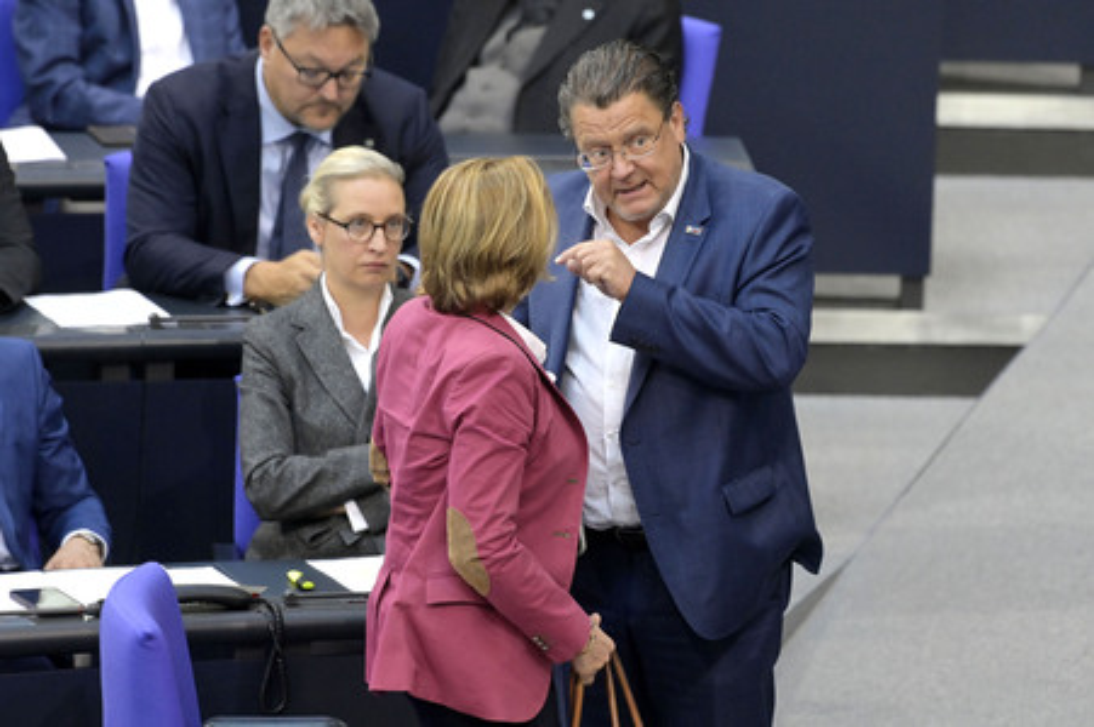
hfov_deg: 5.4
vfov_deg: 3.6
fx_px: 11539
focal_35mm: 380
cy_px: 364
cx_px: 547
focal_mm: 380
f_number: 5.6
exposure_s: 1/400
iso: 8000
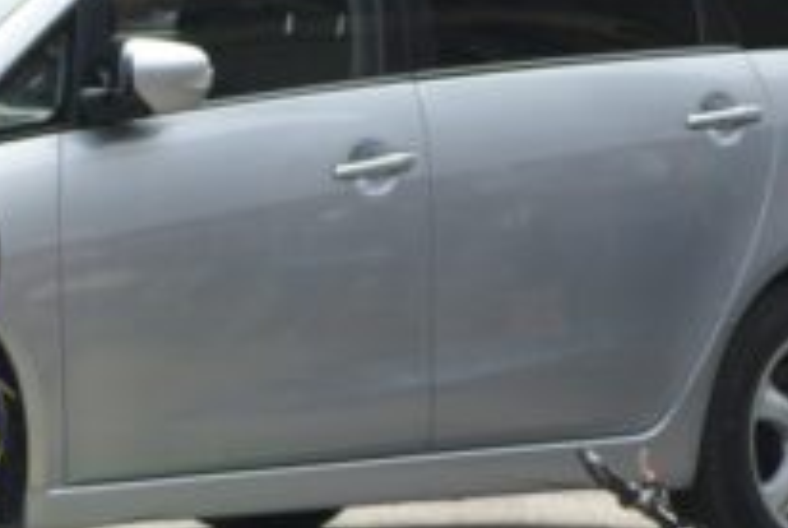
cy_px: 536
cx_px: -126
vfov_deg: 3.0
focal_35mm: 459
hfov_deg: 4.5
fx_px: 10071
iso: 100
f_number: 7.1
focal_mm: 105
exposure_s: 1/200
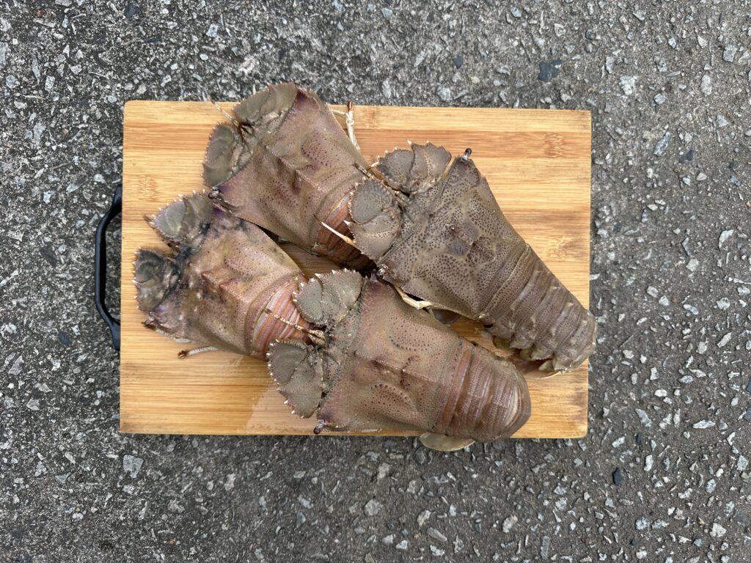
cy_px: 282
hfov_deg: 71.6
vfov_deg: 56.8
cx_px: 376
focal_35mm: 24
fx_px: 521
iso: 80
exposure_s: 1/121
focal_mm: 6.86
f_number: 1.78
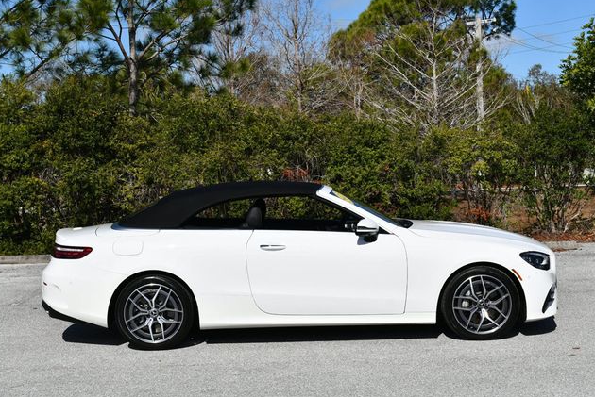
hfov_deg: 30.9
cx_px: 295
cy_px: 197
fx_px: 1075
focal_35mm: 65
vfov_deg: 21.0
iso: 100
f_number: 10
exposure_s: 1/400
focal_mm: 32
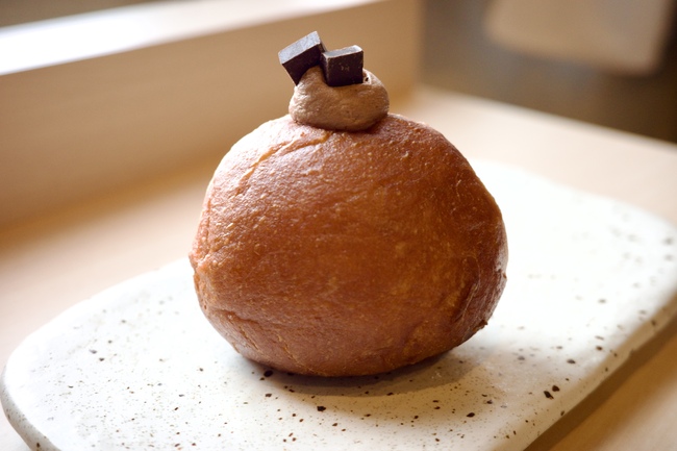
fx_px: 752
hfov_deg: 48.5
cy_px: 226
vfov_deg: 33.4
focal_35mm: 40
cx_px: 338
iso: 800
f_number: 3.2
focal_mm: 26
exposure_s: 1/40
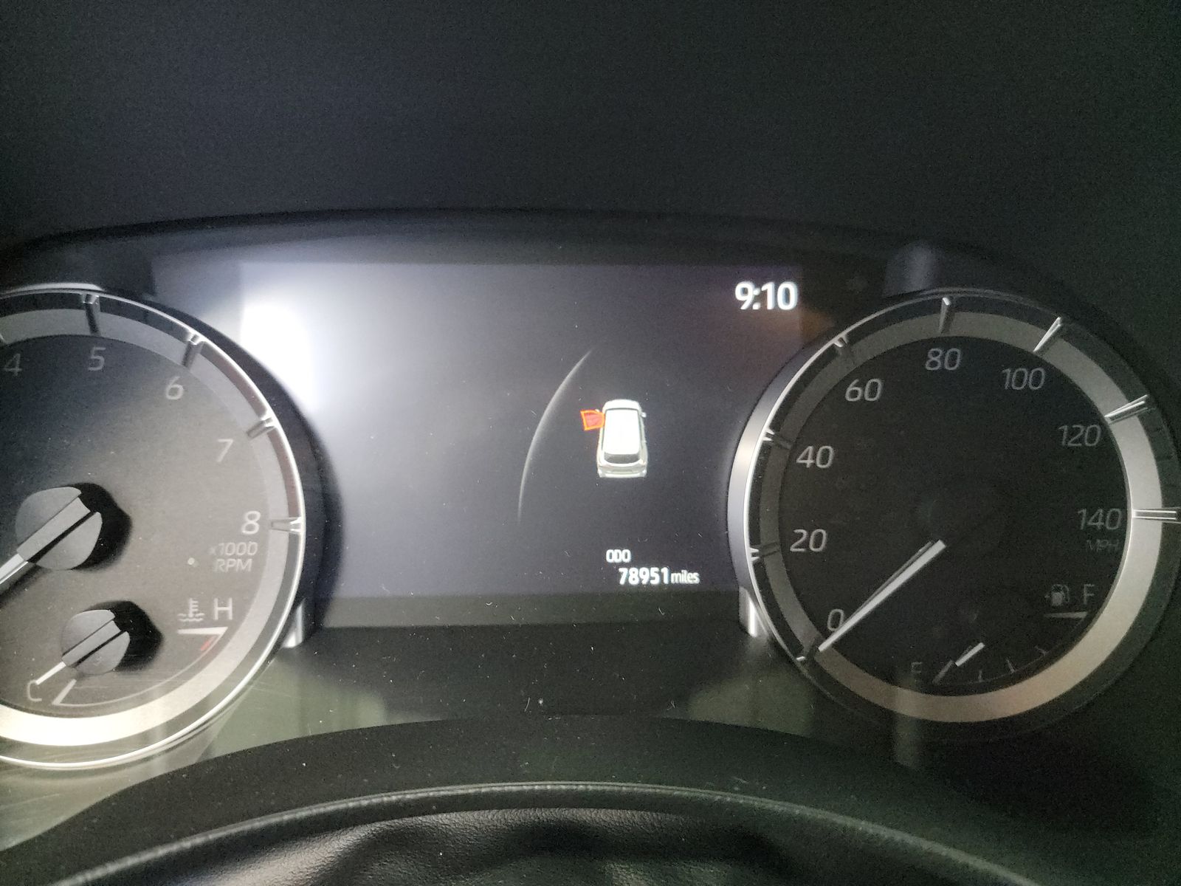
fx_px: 819
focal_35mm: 24
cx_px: 590
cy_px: 443
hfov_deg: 71.6
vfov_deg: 56.8
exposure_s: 1/50
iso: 4040
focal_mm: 6.7
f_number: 1.8
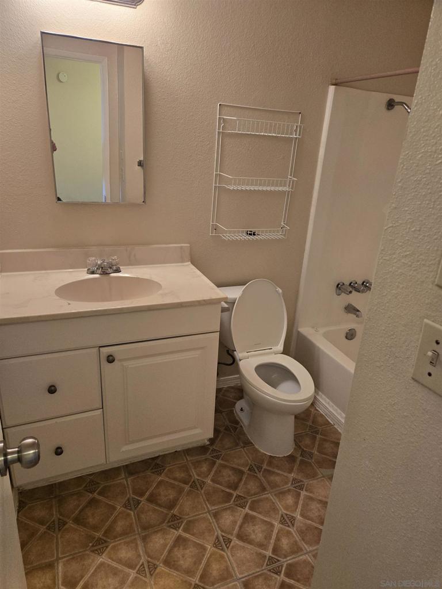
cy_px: 294
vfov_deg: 73.9
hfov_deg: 58.9
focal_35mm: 23
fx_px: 392
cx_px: 221
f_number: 1.8
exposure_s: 1/120
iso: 320
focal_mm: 5.4
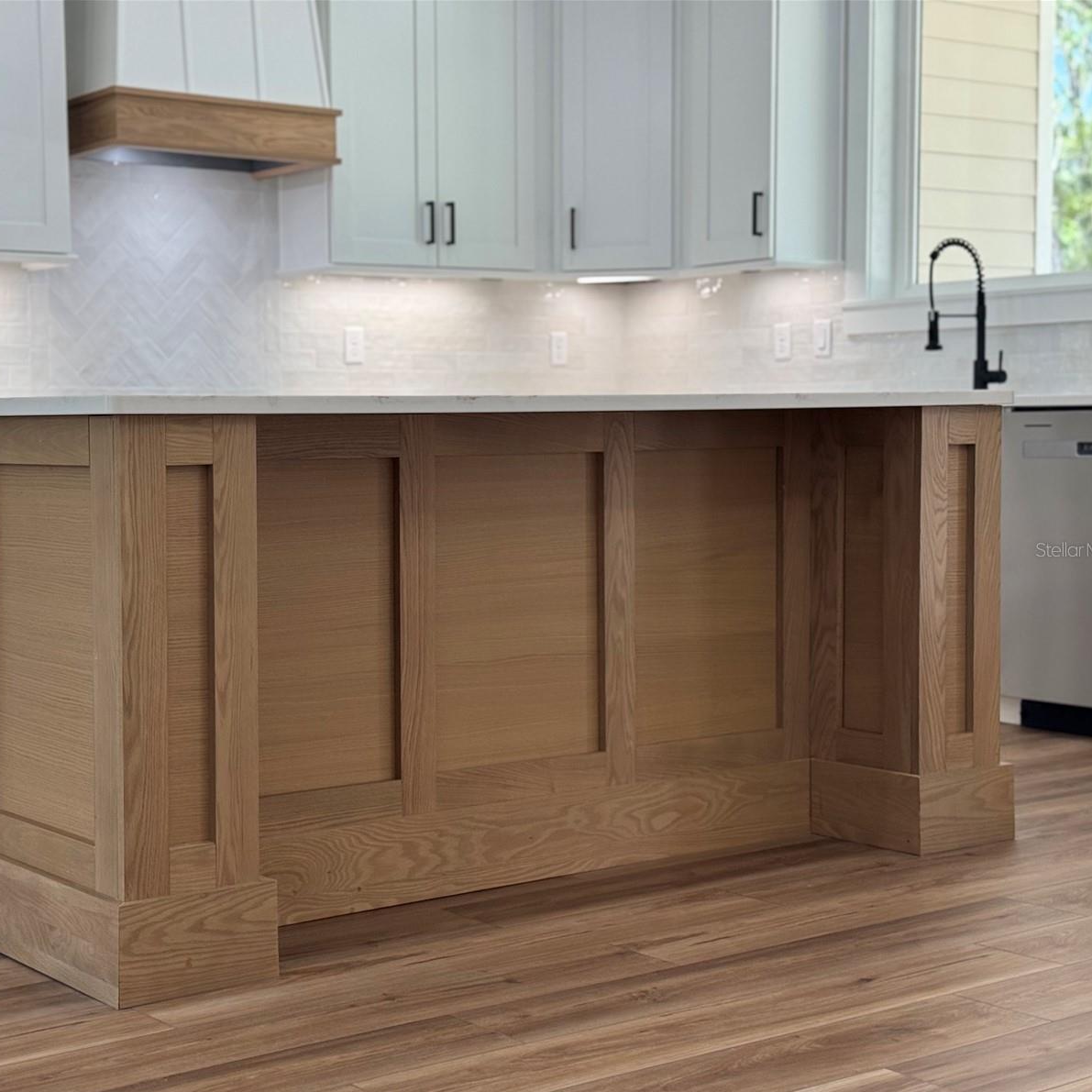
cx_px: 389
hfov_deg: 29.9
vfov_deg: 30.0
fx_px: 2034
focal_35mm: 57
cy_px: 549
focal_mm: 6.76
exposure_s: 1/153
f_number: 1.78
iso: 64
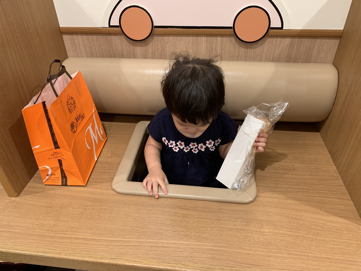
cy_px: 136
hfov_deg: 67.3
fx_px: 271
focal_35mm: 26
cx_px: 180
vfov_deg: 53.1
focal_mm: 4.25
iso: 100
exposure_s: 1/60
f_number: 1.8
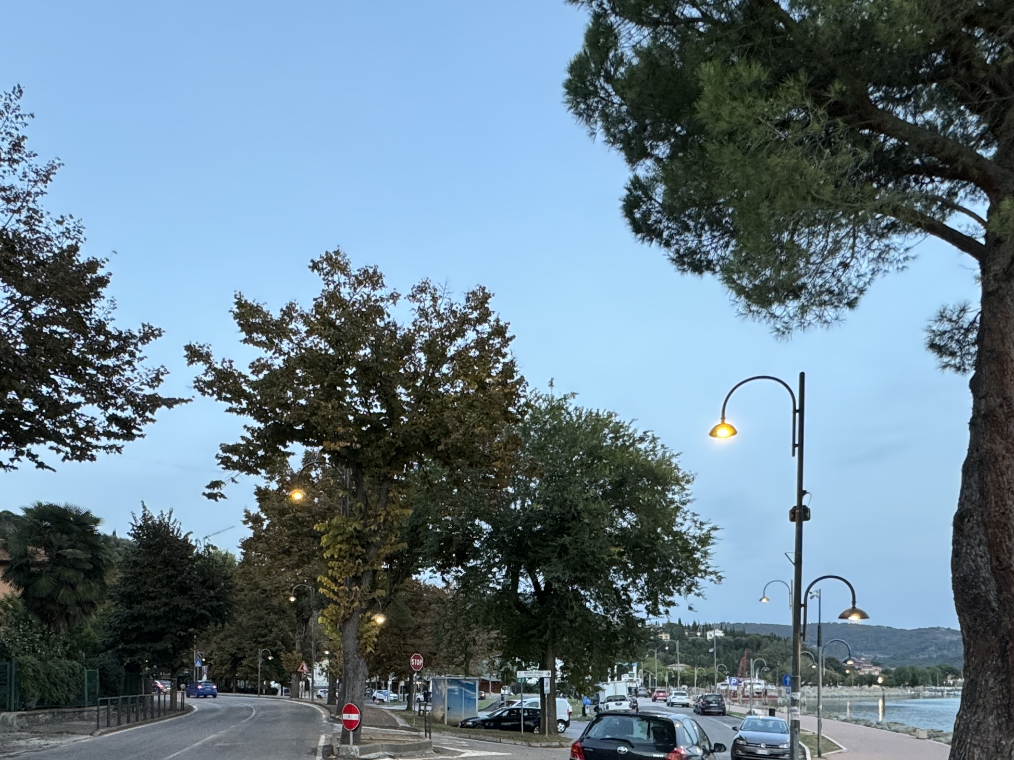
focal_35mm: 29
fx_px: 850
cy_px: 666
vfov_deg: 44.4
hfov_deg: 61.5
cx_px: 459
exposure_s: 1/50
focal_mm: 2.22
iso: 250
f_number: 2.2
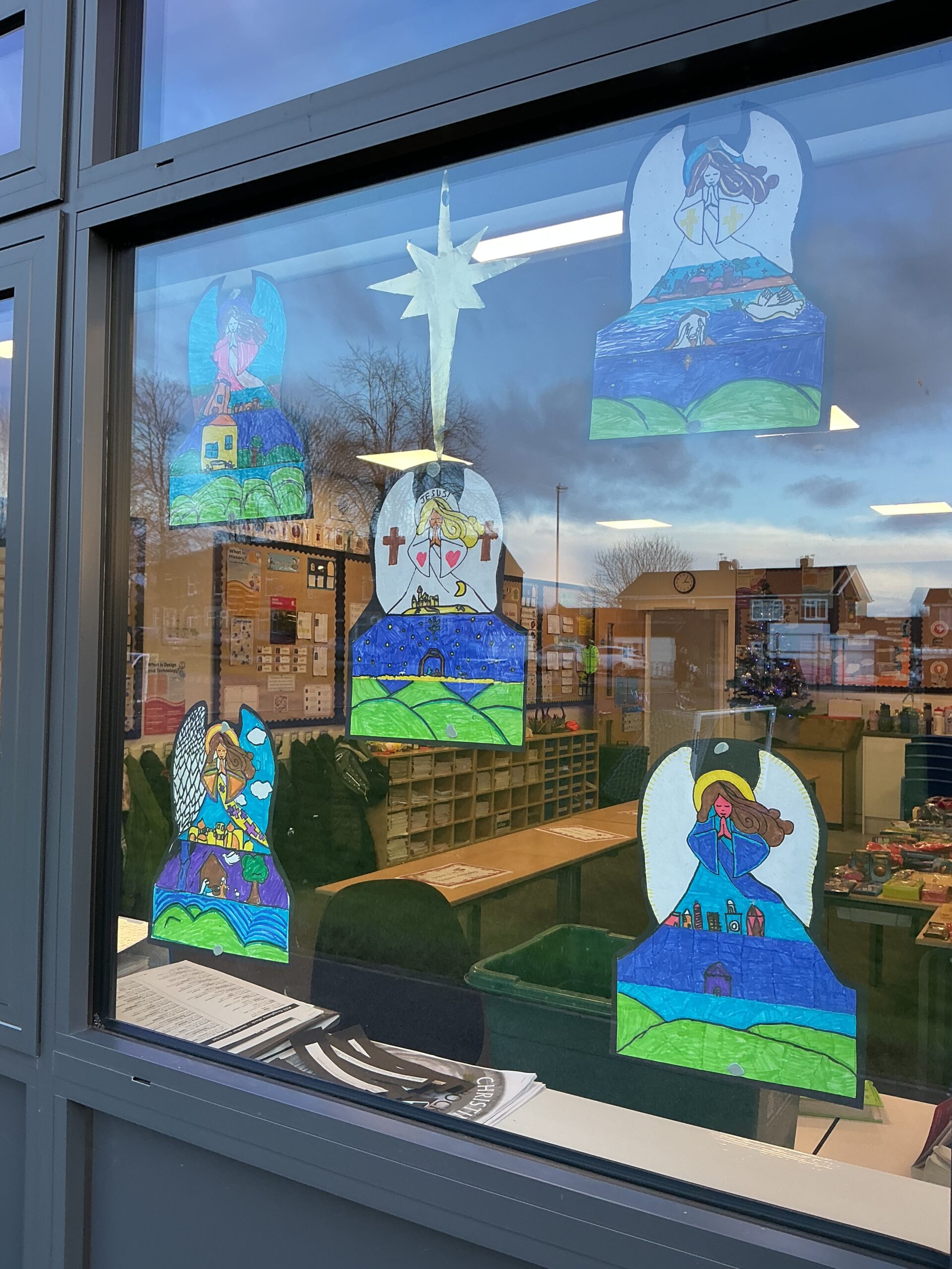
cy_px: 634
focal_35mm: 29
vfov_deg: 61.7
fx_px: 1063
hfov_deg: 48.2
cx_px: 476
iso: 50
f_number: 1.8
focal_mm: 3
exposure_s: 1/120
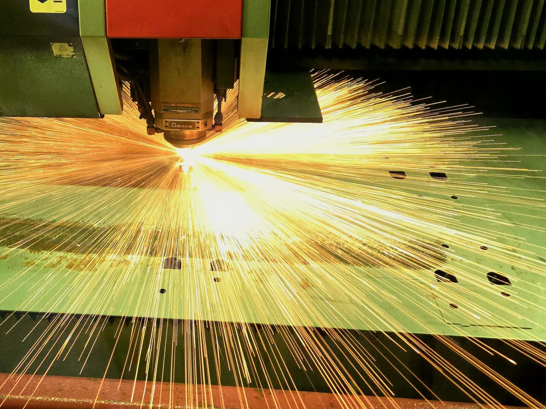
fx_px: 647
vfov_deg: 35.0
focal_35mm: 41
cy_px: 169
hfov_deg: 44.8
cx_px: 164
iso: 1250
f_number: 1.8
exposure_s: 1/60.2
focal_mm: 5.4
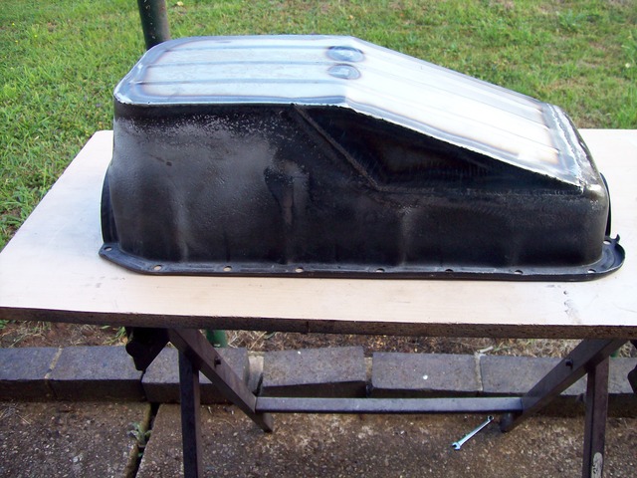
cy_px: 239
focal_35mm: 36
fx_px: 662
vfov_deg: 39.7
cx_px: 318
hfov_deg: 51.4
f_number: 2.7
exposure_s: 1/61.7
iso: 80
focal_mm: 6
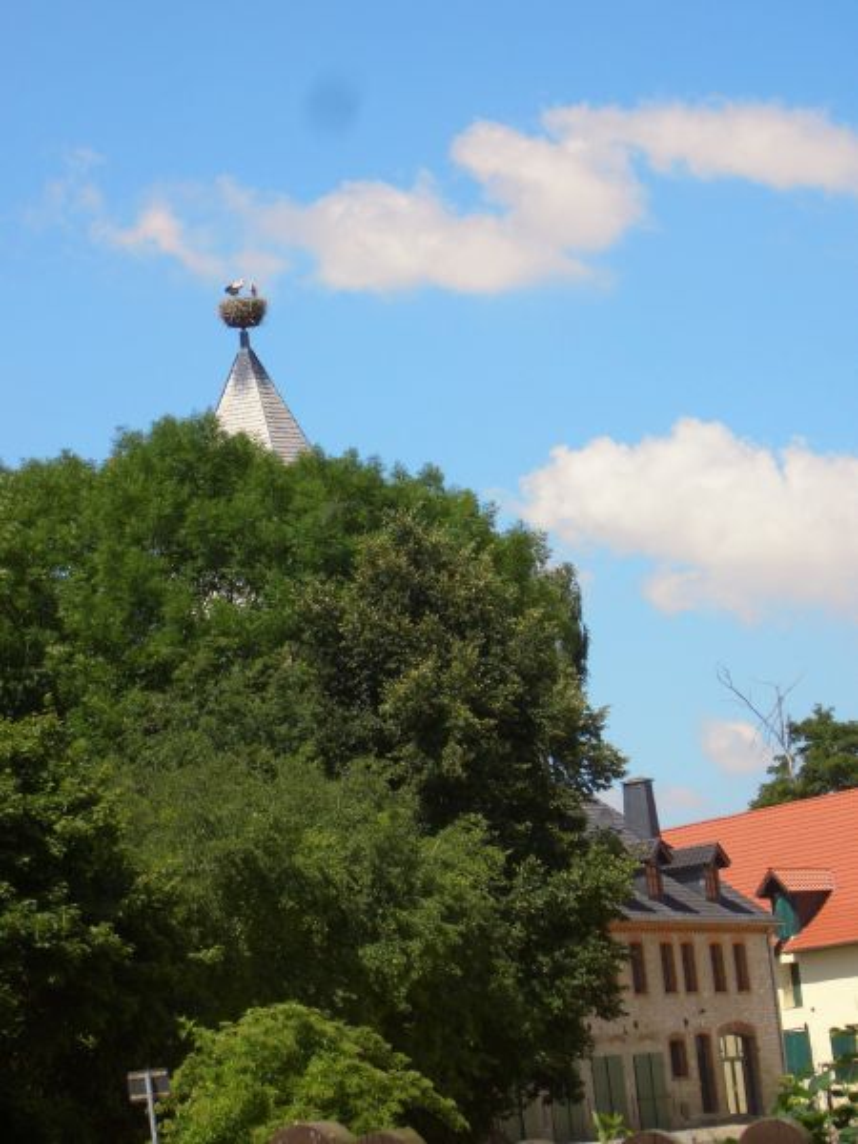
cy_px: 572
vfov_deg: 18.7
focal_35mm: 105
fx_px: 3470
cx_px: 429
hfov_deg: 14.1
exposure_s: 1/200
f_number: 7.7
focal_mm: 17.4
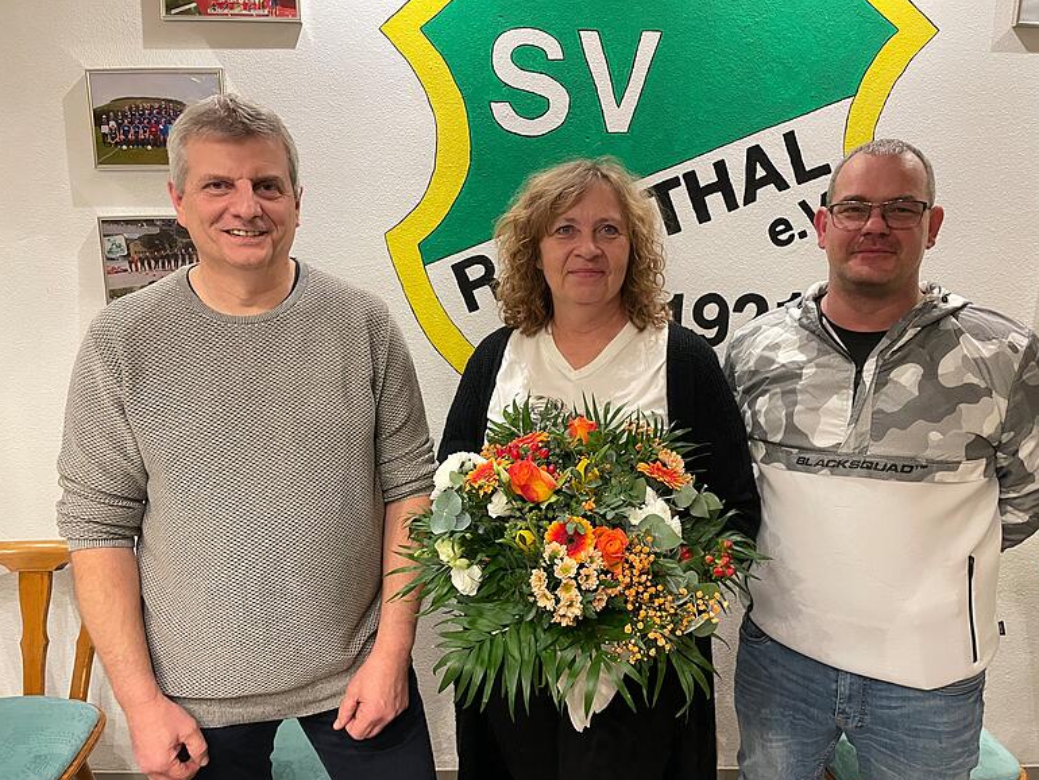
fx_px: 811
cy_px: 401
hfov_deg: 65.3
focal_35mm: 27
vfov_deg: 51.4
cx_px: 533
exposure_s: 1/50
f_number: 1.6
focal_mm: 4.2
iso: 250
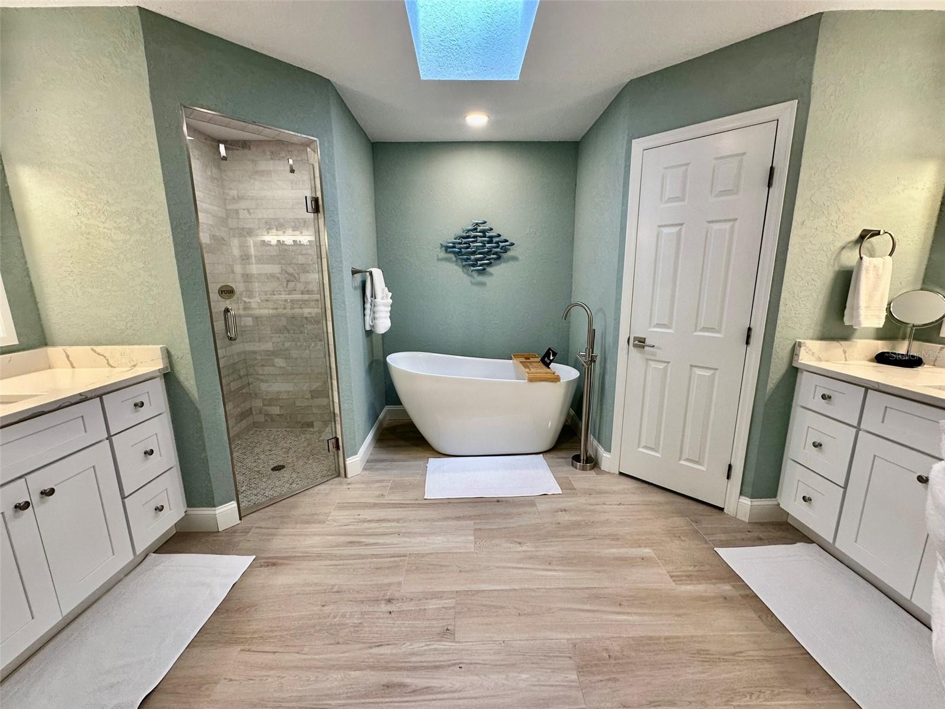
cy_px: 354
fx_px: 382
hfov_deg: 102.1
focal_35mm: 14
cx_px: 472
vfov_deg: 85.7
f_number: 2.2
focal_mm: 2.22
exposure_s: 1/120
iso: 160
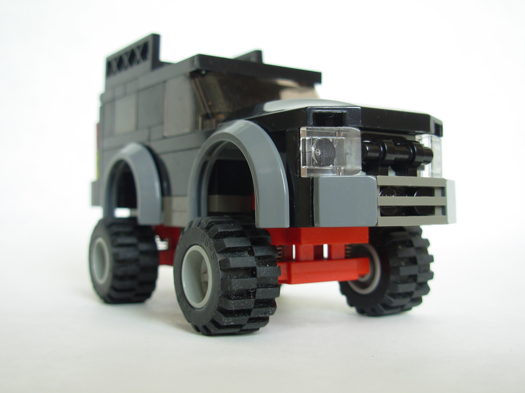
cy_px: 196
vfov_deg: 32.2
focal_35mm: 45
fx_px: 682
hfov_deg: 42.1
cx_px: 262
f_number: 3.1
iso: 50
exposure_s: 1/8.5
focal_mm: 7.5
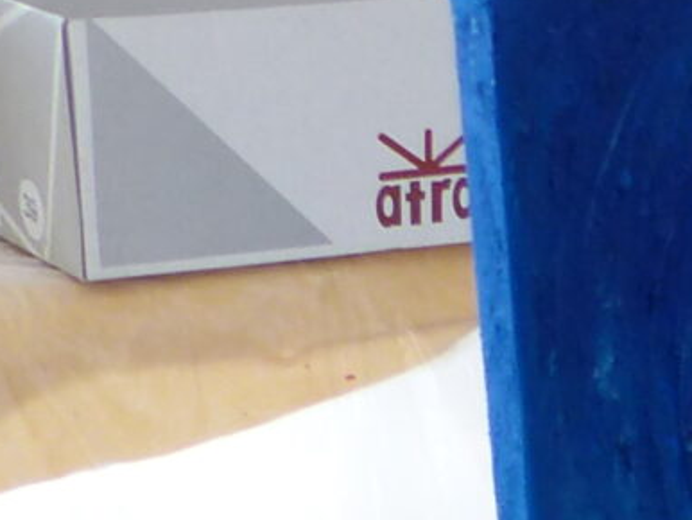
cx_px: 1509
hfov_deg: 7.1
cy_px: 1381
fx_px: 5301
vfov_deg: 5.4
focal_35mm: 265
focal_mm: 7.1
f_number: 2.8
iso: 125
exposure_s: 1/60
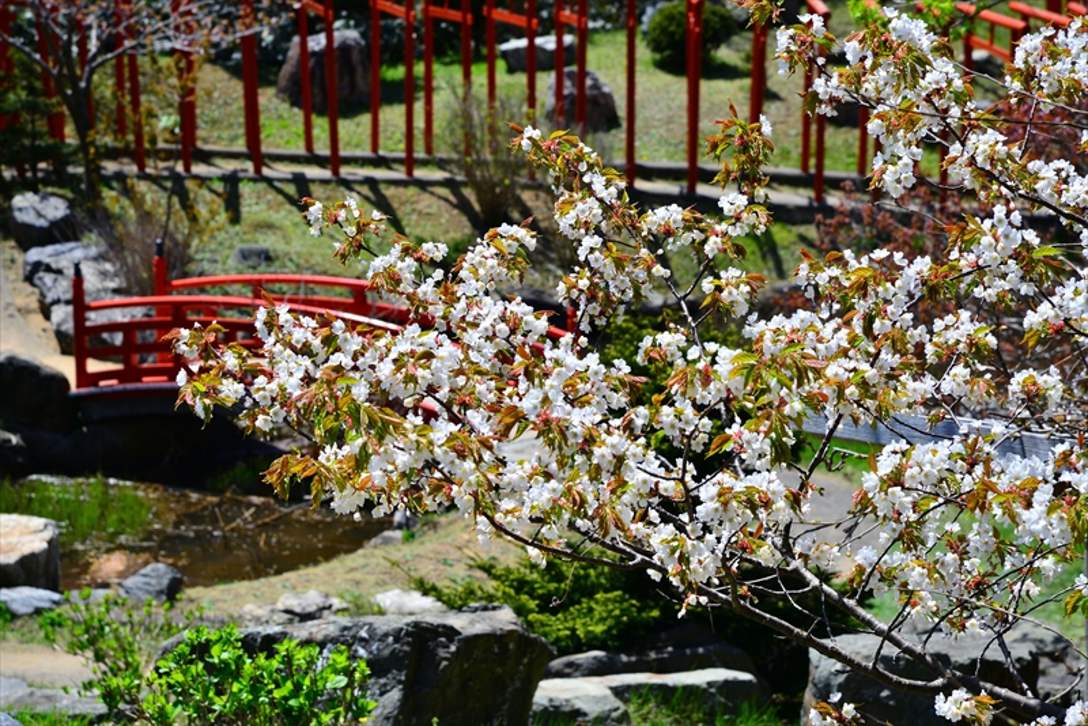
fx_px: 3628
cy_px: 363
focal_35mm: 120
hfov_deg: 17.1
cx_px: 544
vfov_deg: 11.4
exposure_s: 1/640
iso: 400
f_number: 13
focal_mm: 120
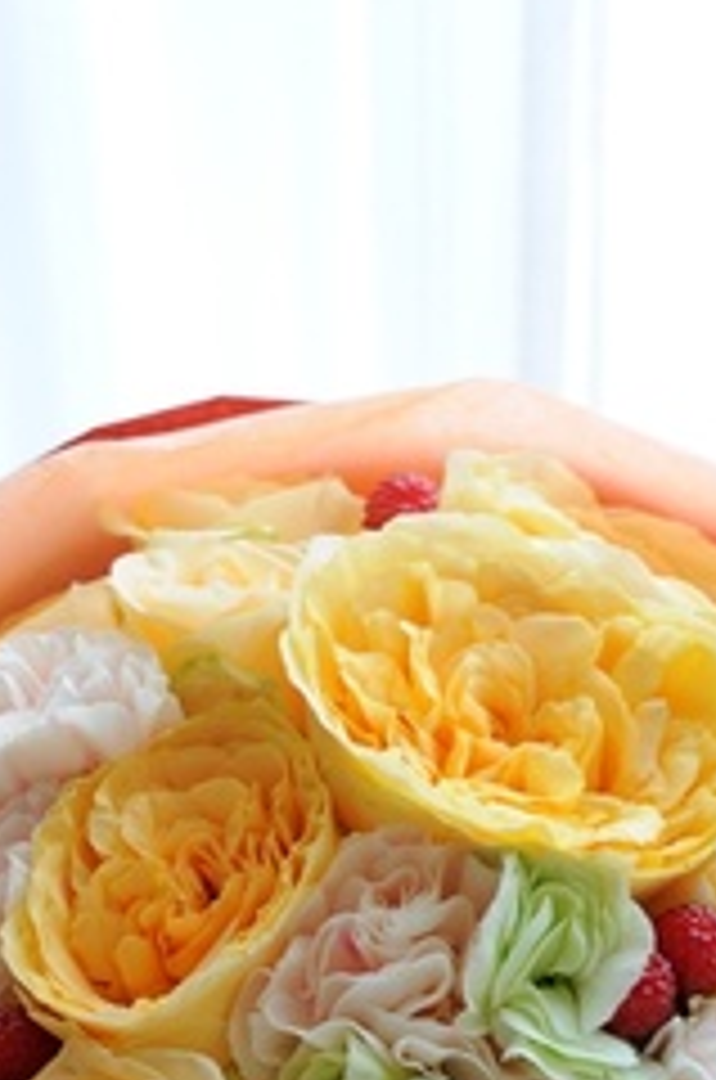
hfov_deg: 14.9
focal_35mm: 91
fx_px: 2730
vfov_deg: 21.3
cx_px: 342
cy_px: 1166
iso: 200
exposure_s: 1/40
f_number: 3.5
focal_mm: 27
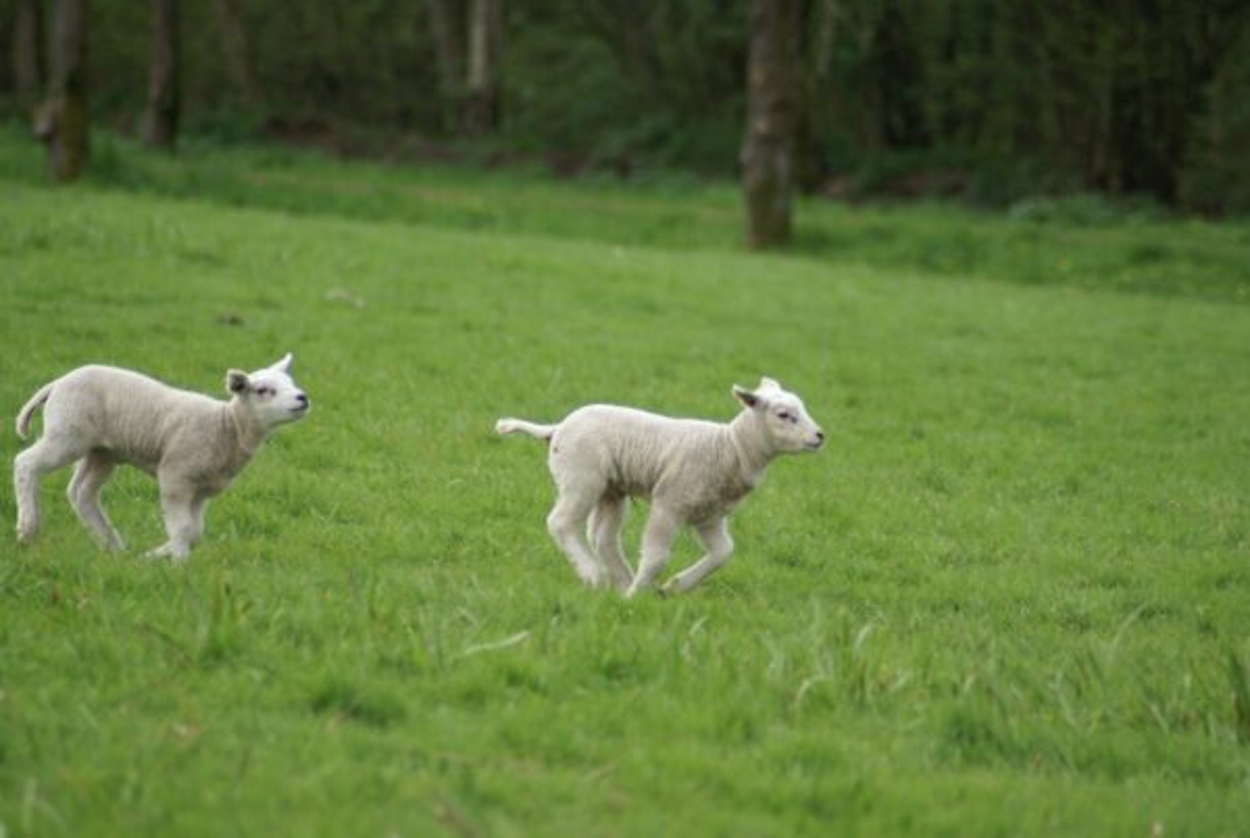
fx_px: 11997
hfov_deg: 6.0
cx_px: 625
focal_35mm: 345
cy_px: 419
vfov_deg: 4.0
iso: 100
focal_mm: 230
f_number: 5
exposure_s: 1/400
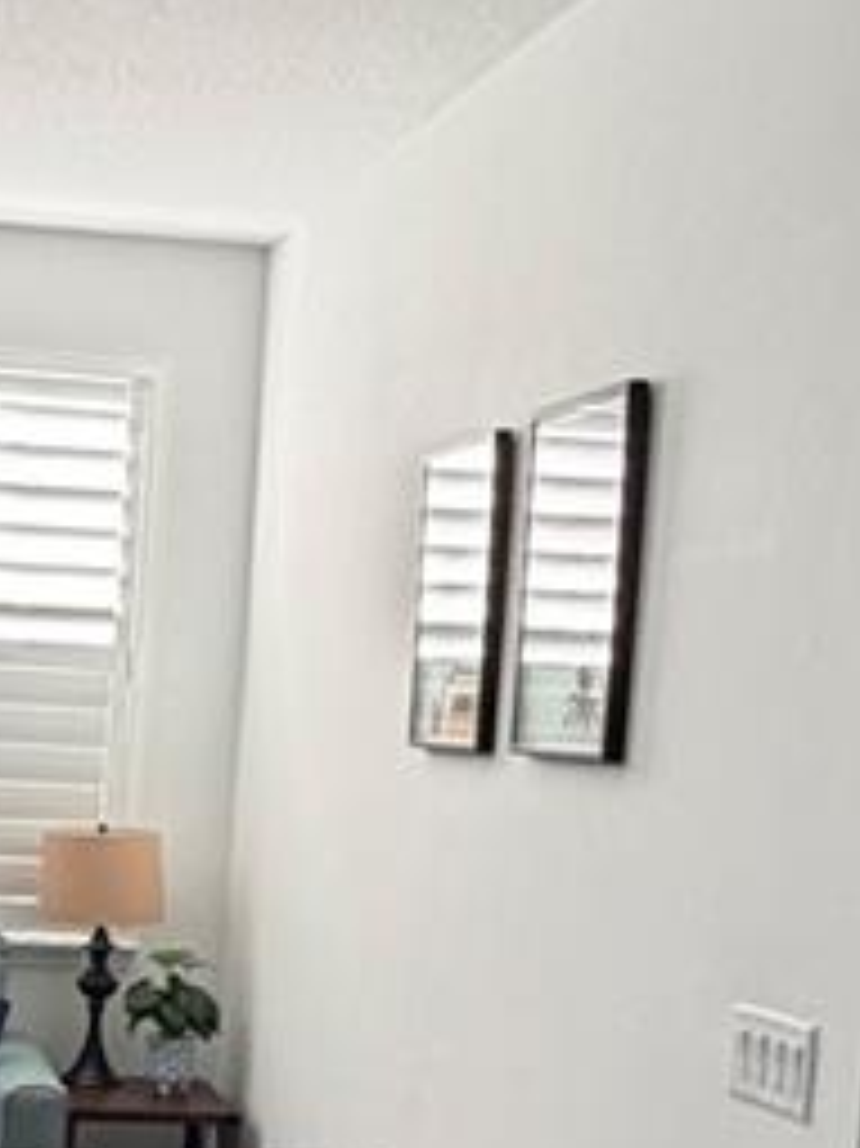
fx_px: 2188
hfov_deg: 21.6
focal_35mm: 66
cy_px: 923
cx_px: 45
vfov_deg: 28.7
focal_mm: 2.22
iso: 200
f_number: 2.2
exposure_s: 1/121
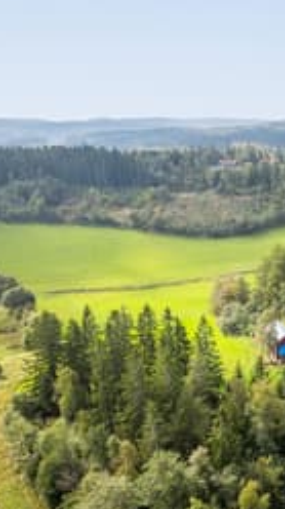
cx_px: 388
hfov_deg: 25.4
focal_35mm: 39
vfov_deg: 51.6
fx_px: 525
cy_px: 251
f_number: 2.8
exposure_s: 1/2000
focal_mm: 8.38
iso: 100
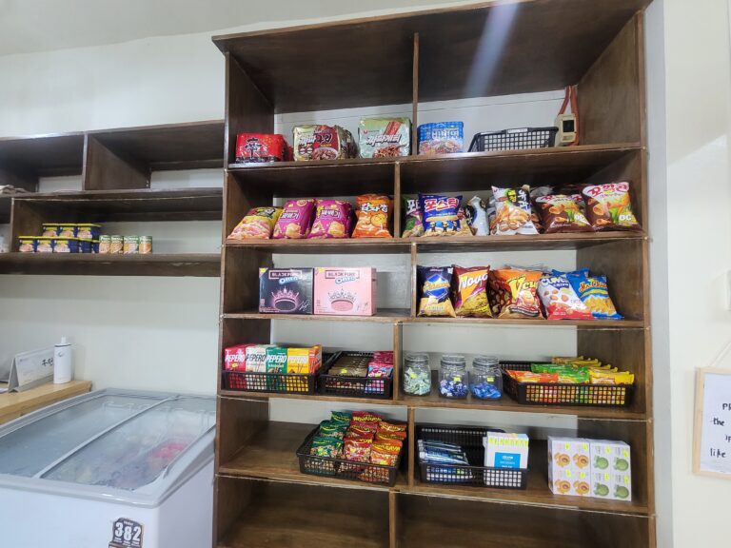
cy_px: 274
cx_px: 366
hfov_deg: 106.2
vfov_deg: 89.9
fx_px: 275
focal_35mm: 13
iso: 320
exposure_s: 1/30
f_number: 2.2
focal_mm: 2.2
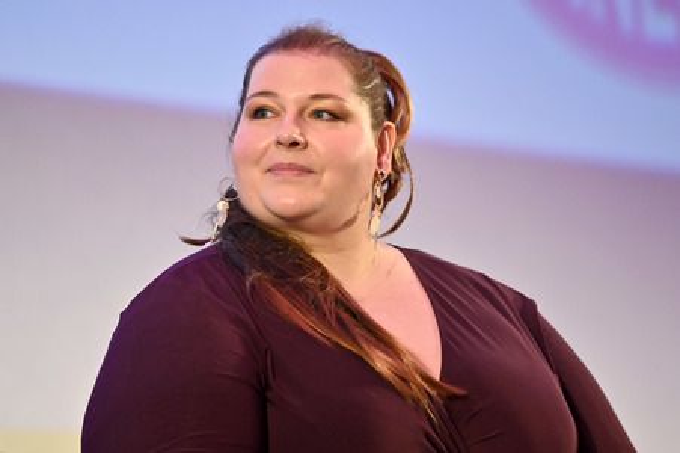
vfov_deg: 6.9
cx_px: 340
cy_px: 226
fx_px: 3775
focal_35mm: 200
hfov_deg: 10.3
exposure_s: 1/200
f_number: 2.8
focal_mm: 200
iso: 4000
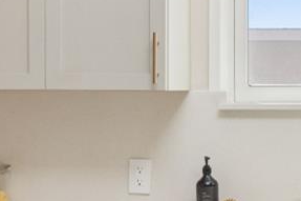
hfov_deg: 21.0
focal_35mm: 89
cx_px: 382
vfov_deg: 15.3
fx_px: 744
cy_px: 74
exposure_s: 1/160
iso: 800
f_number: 9
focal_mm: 17
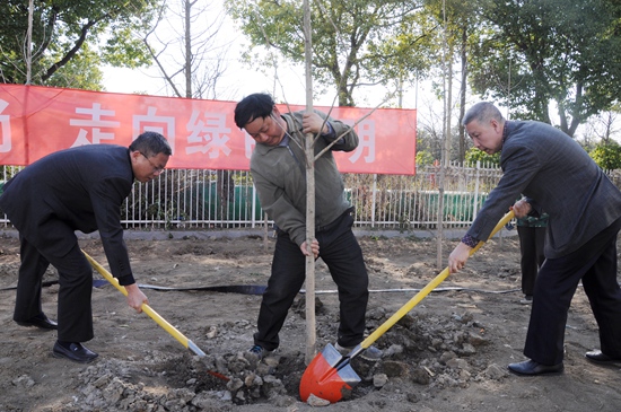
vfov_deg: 47.8
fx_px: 465
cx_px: 310
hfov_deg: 67.5
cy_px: 206
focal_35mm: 27
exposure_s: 1/250
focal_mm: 18
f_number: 8
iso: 200
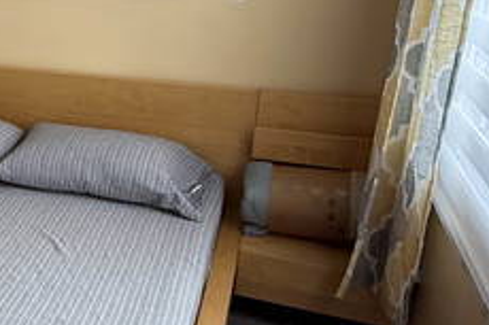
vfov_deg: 26.7
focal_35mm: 50
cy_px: 96
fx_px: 679
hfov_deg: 34.9
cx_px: -28
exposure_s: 1/99
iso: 320
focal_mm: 2.22
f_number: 2.2
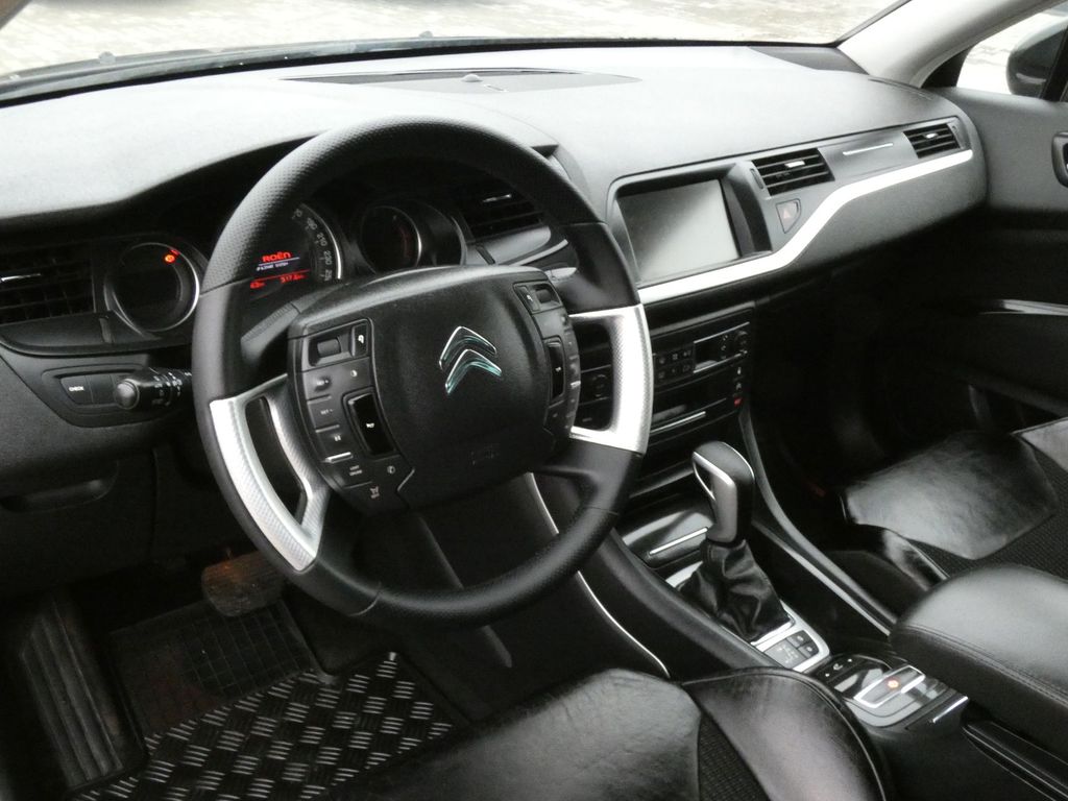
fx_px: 1080
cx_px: 534
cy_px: 400
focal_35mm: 35
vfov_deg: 40.7
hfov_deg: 52.6
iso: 1600
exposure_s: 1/50
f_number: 5.6
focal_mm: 6.2
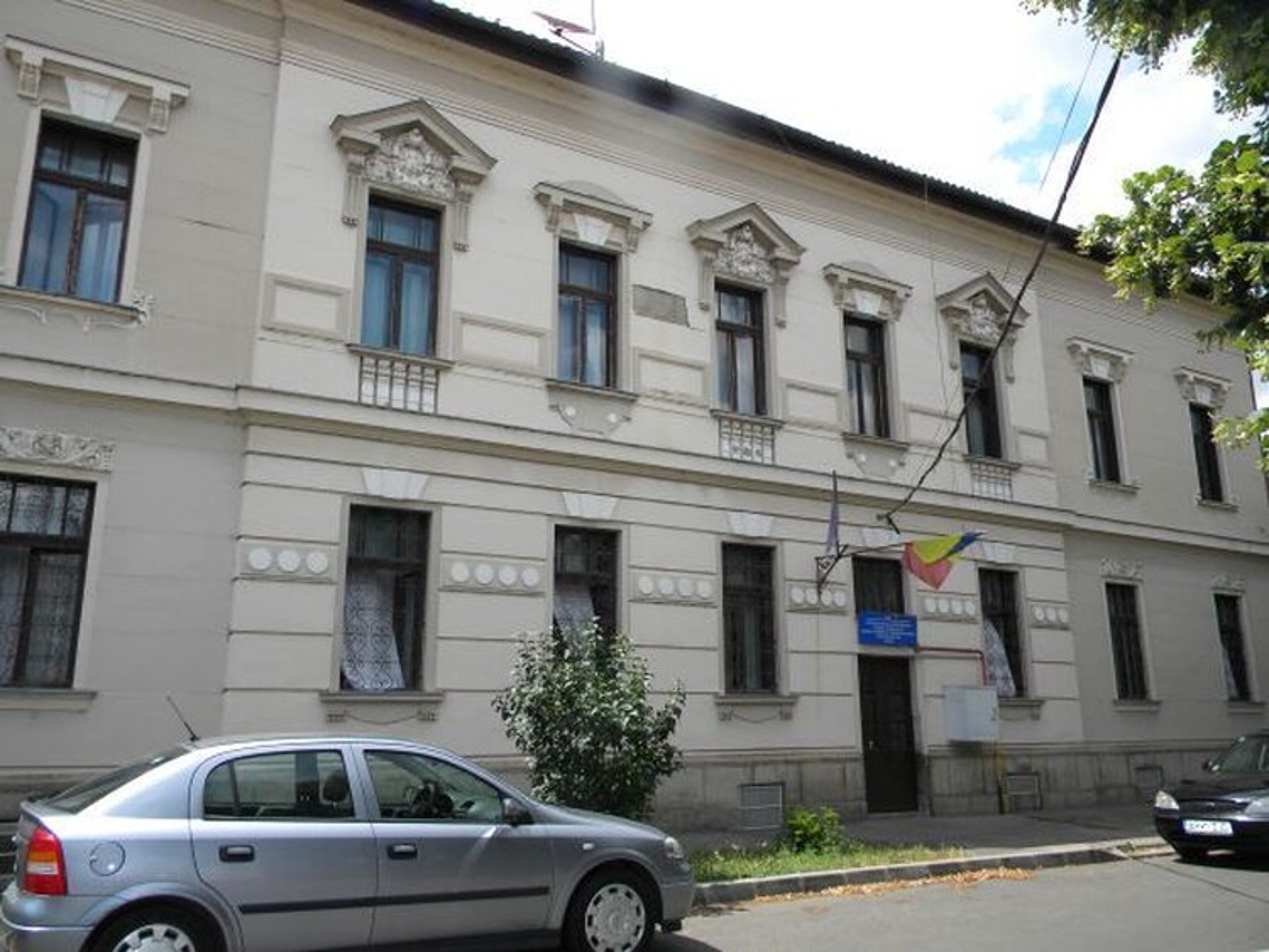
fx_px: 1027
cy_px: 476
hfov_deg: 63.4
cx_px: 634
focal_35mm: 28
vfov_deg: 49.8
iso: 110
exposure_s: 1/833
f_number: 3.5
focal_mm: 5
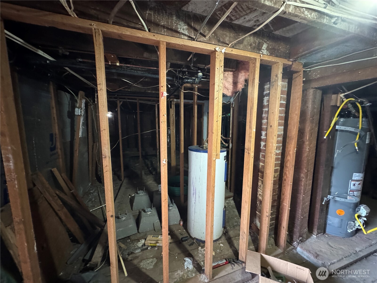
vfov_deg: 85.7
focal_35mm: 14
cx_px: 188
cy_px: 142
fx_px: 152
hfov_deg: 102.1
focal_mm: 2.22
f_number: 2.2
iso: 1250
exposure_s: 1/40
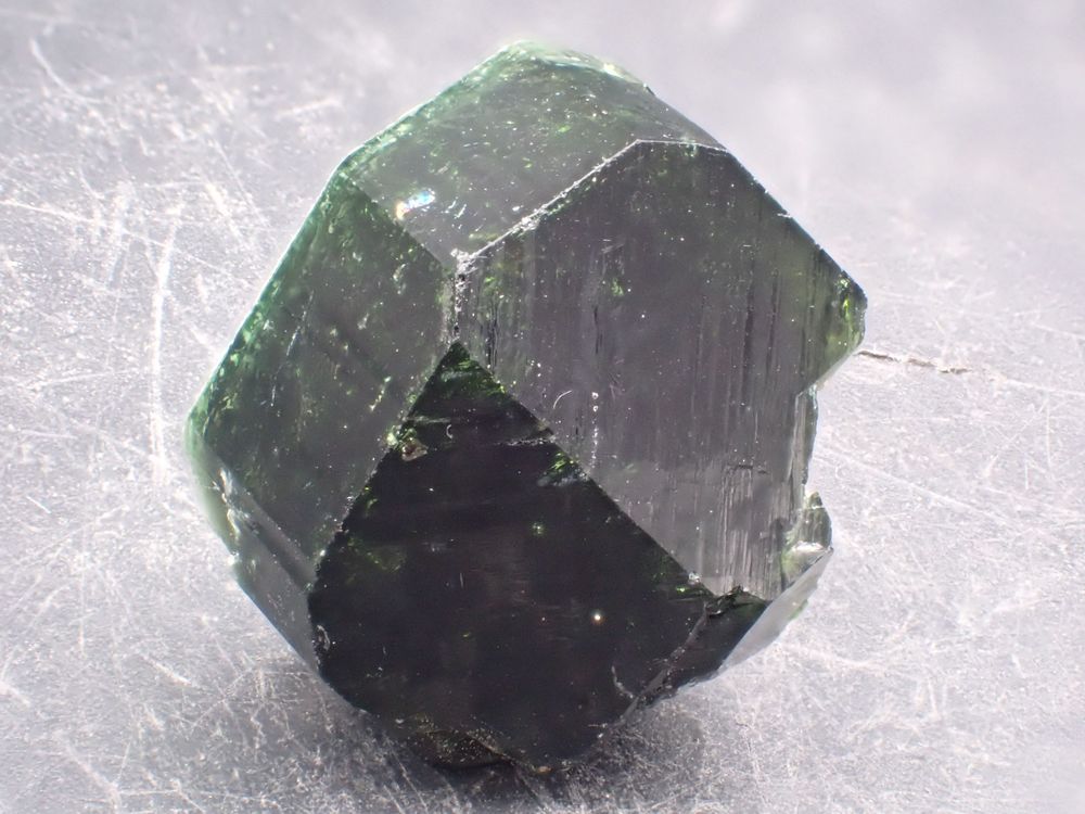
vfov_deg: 14.8
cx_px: 542
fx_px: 3134
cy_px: 407
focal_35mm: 100
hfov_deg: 19.6
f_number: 6.3
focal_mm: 18
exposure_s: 1/100
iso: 1000
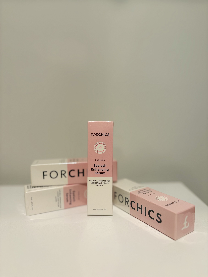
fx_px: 208
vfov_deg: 67.3
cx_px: 104
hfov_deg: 53.1
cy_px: 138
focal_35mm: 26
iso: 200
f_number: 1.6
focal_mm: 5.96
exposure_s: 1/60
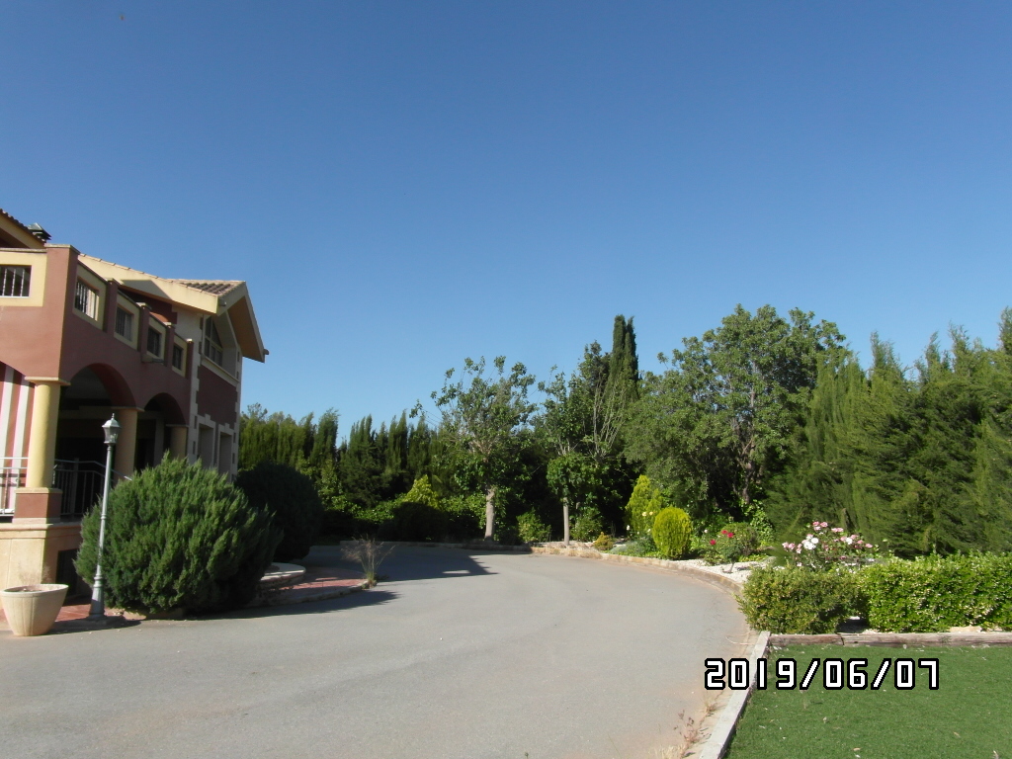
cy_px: 380
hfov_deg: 71.6
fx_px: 702
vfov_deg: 56.8
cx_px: 506
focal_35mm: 24
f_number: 5.8
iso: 80
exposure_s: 1/250
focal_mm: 4
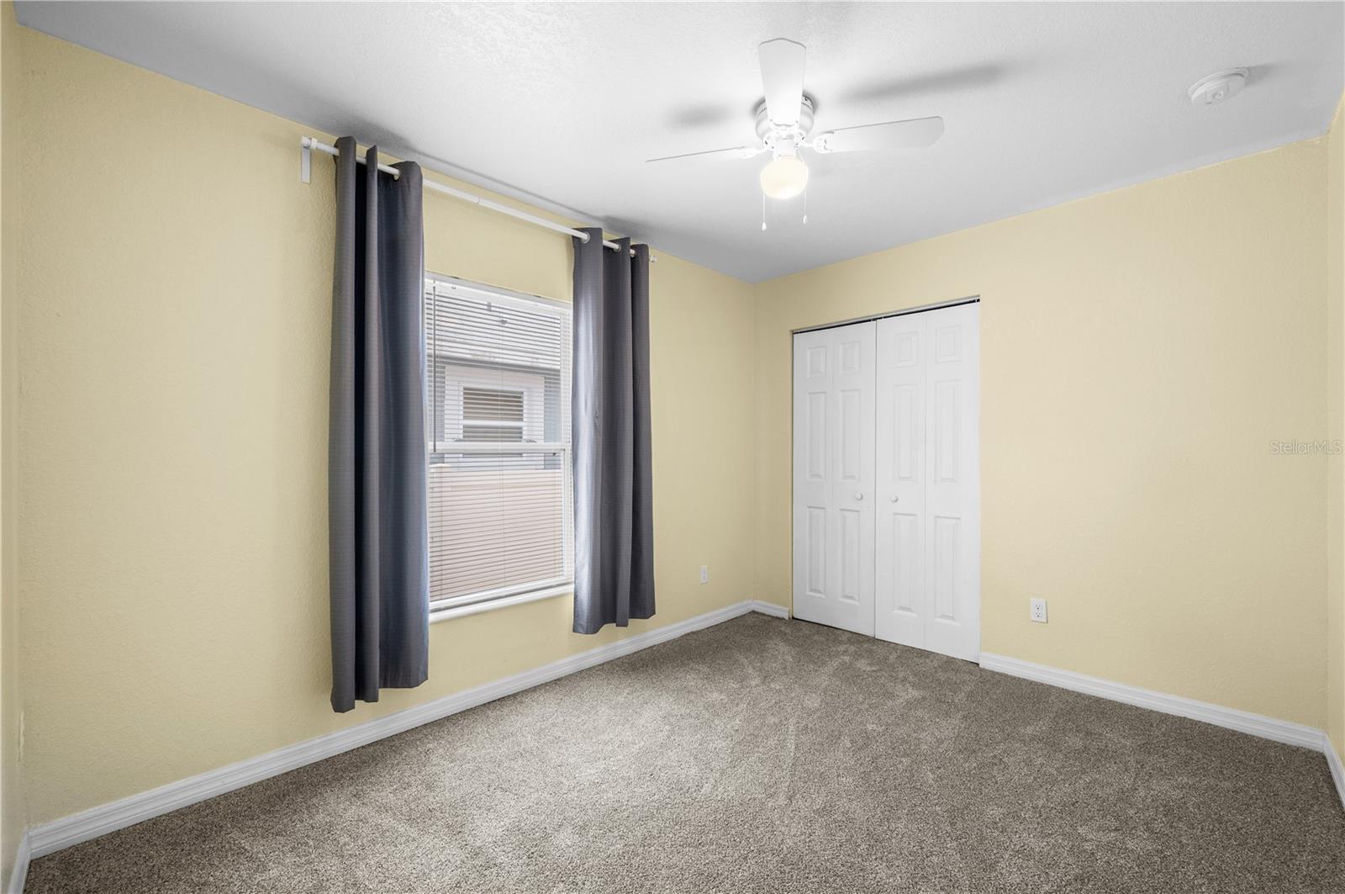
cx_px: 672
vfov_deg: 81.1
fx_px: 522
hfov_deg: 104.3
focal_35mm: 14
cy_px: 447
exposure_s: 1/6
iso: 200
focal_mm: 14
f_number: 8
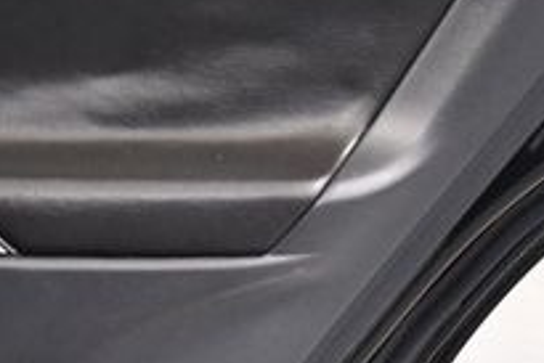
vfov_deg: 9.2
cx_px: 119
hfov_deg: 13.6
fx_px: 2268
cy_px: 233
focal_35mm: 150
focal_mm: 24
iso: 3200
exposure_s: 1/80
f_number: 3.8
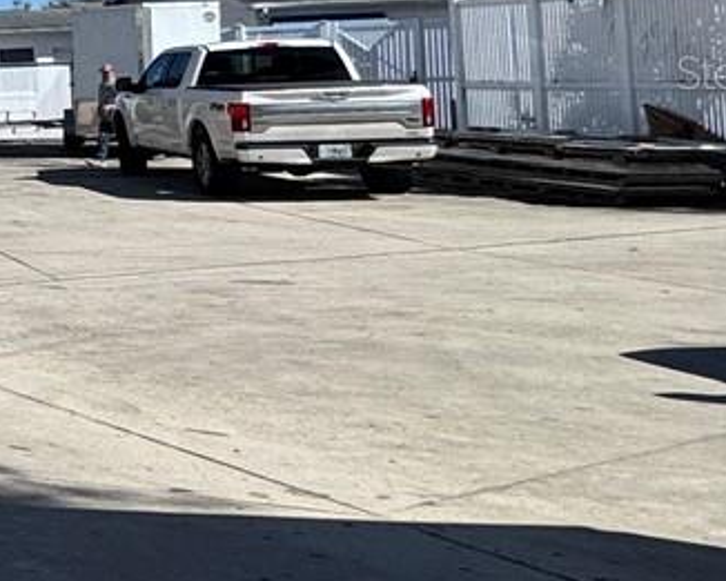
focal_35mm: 67
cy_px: 71
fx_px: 1440
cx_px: -895
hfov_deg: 16.5
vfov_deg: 22.3
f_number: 2.2
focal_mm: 2.22
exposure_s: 1/4132
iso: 40
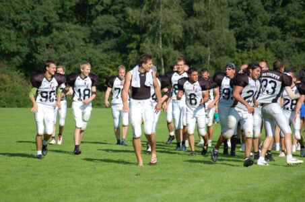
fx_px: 1712
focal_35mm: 202
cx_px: 152
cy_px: 101
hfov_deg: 10.2
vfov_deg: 6.8
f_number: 5
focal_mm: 135
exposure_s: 1/1250
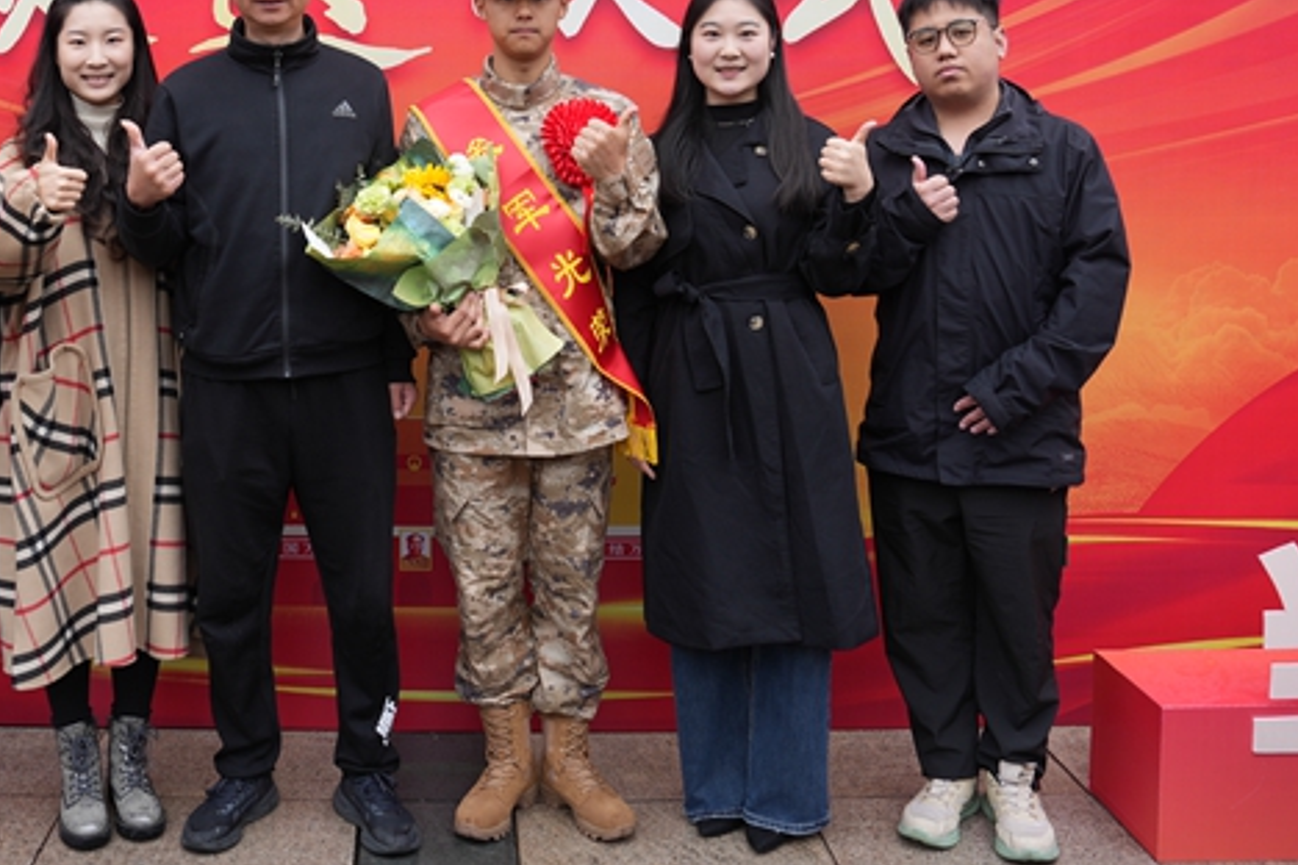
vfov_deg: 31.7
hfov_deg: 46.7
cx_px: 433
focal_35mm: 41
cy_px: 162
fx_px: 1478
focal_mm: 24
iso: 125
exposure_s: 1/90
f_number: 4.5
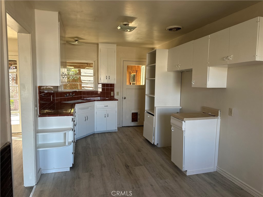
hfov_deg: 71.6
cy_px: 98
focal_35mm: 24
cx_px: 132
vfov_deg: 56.8
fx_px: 182
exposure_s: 1/121
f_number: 1.78
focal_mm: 6.86
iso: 125
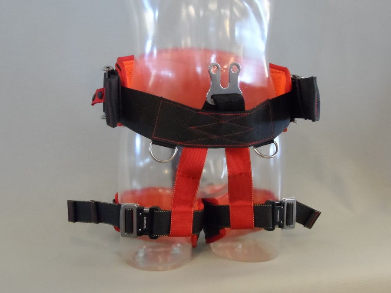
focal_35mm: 41
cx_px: 196
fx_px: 463
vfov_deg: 35.1
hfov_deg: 45.8
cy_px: 146
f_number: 3.7
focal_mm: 6.8
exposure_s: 1/45
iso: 800
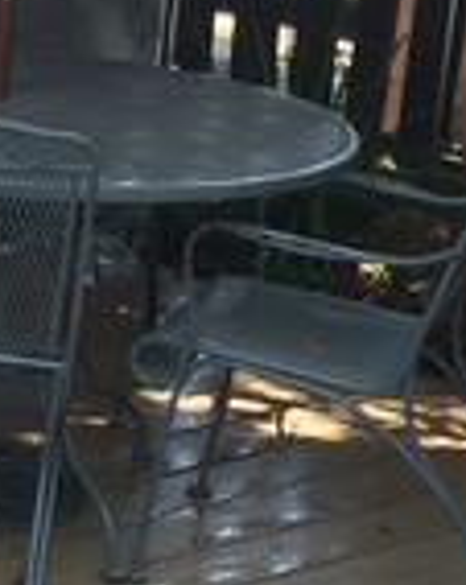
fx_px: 2214
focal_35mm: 128
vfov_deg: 15.0
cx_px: -396
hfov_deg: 11.1
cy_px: 132
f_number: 2.2
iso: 32
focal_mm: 4.15
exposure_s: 1/199
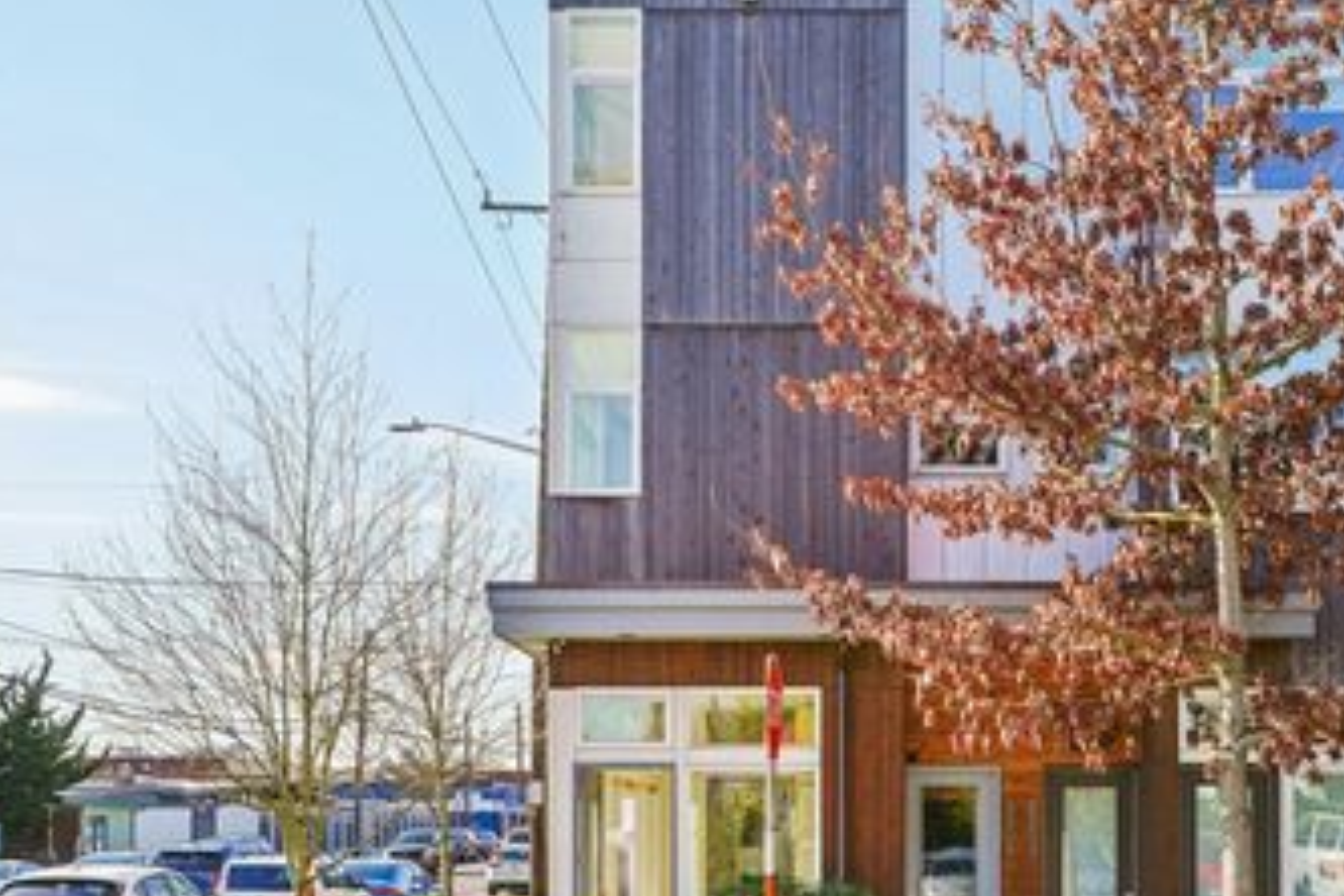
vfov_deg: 31.9
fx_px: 1568
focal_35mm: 42
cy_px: 438
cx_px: 831
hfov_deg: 46.0
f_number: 8
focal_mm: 28
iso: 125
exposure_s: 1/125
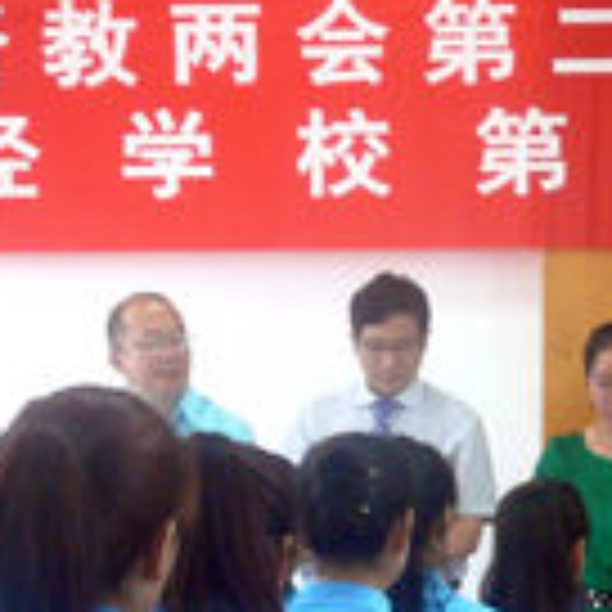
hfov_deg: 9.2
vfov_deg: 9.7
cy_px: 585
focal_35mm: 180
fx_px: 3600
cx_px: 1143
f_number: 3.2
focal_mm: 9.7
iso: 200
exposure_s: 1/15
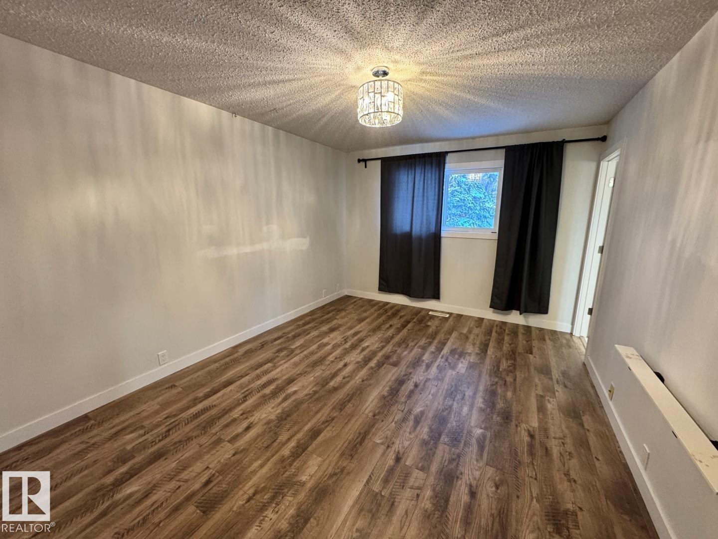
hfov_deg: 102.1
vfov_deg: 85.7
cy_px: 270
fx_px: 290
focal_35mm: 14
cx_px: 359
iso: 500
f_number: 2.2
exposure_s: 1/60
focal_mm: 2.22
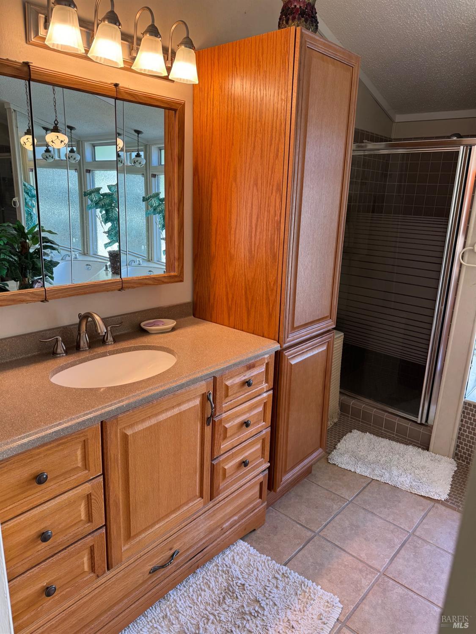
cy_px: 317
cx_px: 238
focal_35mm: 24
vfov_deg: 71.6
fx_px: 440
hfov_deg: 56.8
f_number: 1.78
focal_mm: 6.76
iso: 80
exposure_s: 1/120
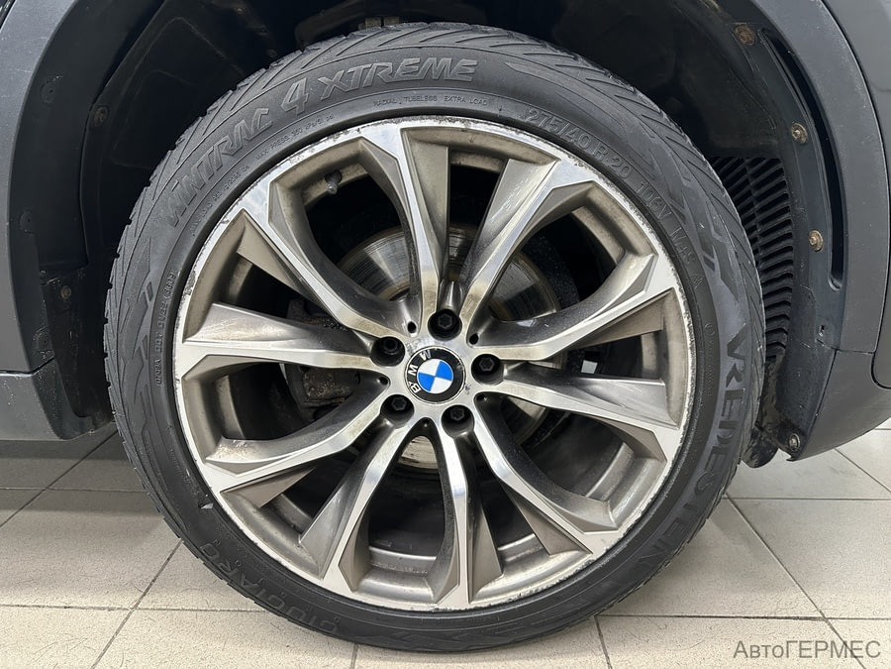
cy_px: 334
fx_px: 618
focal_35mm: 24
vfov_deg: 56.8
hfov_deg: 71.6
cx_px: 446
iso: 400
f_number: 1.78
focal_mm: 6.86
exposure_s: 1/50
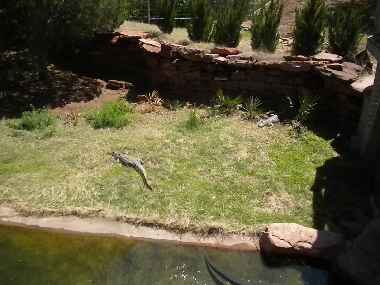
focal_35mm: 37
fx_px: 406
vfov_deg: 38.7
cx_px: 190
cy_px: 142
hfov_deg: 50.1
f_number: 10
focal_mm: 6.6
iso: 640
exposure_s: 1/465
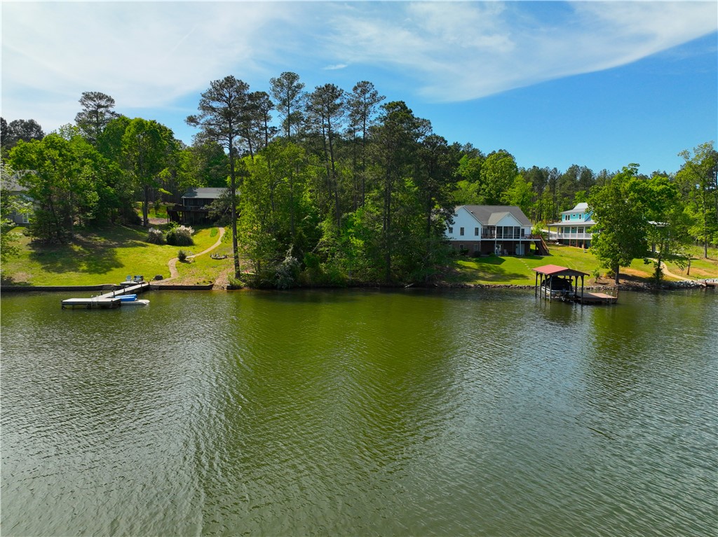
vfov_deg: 56.8
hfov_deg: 71.6
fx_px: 498
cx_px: 359
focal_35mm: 24
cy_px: 268
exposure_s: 1/400
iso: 190
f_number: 2.8
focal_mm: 12.29
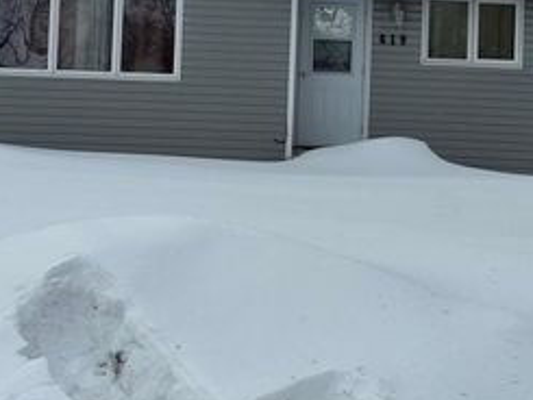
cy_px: 36
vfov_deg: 14.9
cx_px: 313
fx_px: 1510
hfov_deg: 20.0
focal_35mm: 98
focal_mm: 6.86
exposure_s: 1/4566
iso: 64
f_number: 1.78
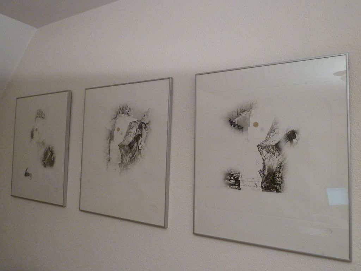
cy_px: 136
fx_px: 302
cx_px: 180
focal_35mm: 29
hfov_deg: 61.7
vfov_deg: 48.2
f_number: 3.4
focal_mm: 4.7
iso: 400
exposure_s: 1/20
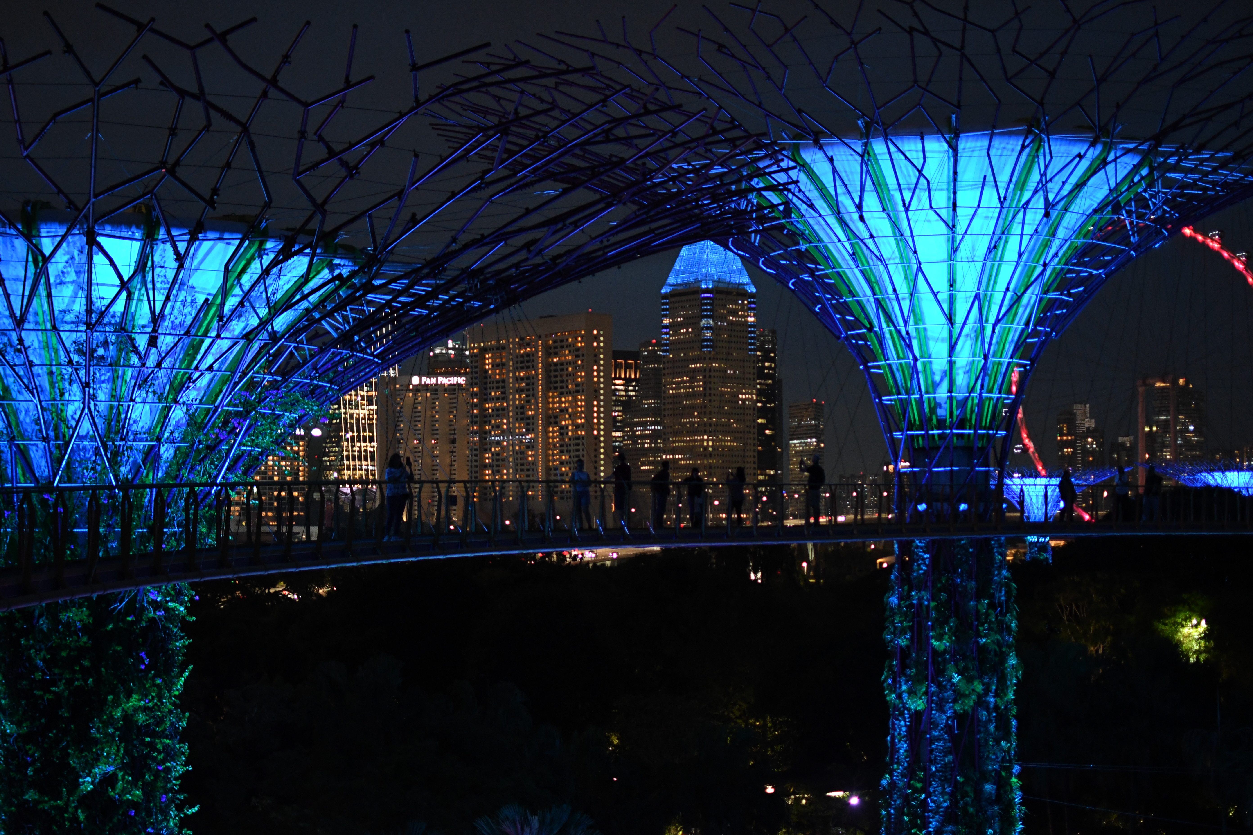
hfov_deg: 37.9
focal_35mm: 52
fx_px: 1827
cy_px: 418
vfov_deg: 25.8
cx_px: 626
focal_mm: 35
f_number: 1.8
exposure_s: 1/80
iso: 2000
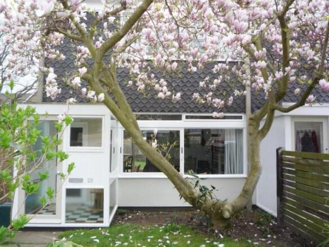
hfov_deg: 60.0
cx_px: 164
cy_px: 124
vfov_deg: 46.8
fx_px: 285
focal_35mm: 30
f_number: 4
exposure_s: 1/160
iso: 100
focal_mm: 5.2
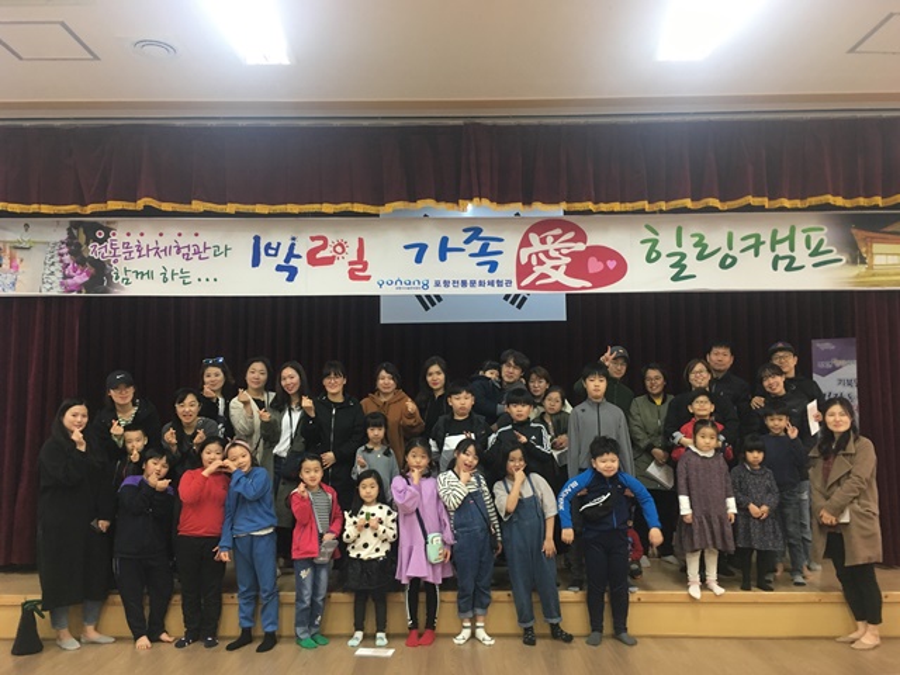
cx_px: 450
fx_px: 754
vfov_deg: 48.2
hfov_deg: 61.7
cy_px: 338
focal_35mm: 29
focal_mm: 4.15
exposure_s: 1/30
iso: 100
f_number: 2.2
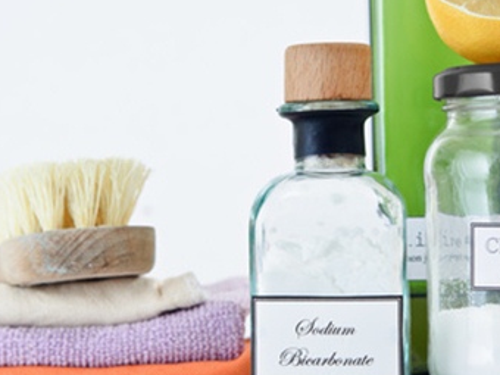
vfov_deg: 14.0
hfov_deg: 18.5
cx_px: 300
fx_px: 1531
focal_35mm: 106
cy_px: 191
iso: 250
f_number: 8
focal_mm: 50
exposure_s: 1/80
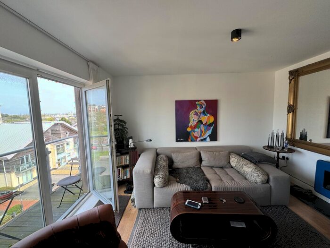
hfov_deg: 102.1
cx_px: 165
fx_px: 133
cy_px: 124
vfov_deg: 85.7
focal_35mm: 14
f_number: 2.2
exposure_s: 1/99
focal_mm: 2.22
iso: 50
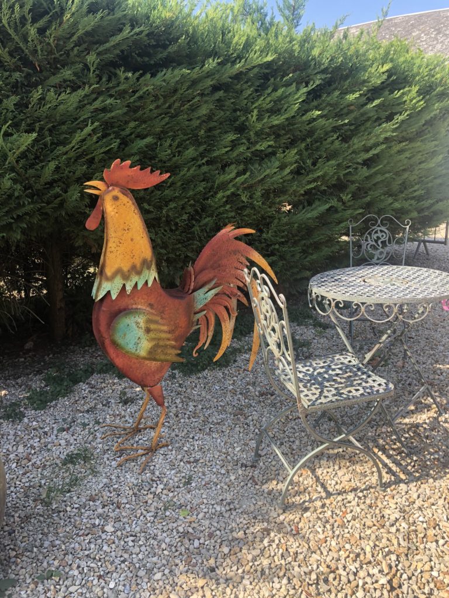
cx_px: 224
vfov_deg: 63.4
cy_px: 299
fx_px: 484
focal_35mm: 28
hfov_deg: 49.7
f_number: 1.8
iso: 20
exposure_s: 1/314
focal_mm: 4
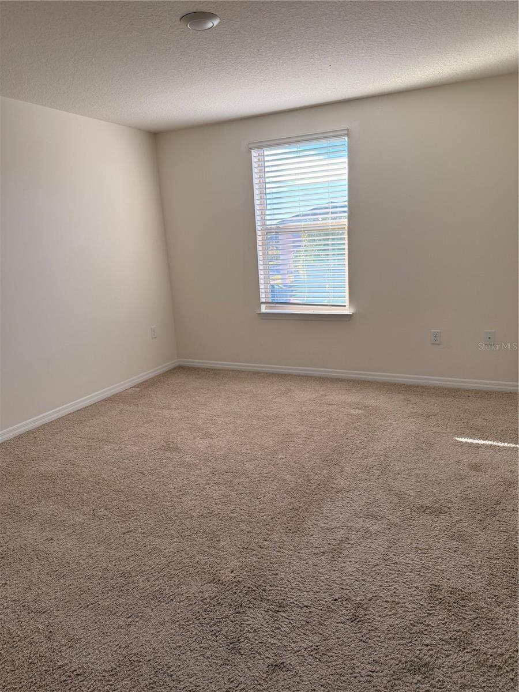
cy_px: 346
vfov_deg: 71.6
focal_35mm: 24
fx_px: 480
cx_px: 260
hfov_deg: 56.8
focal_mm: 6.76
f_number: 1.78
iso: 100
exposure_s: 1/241
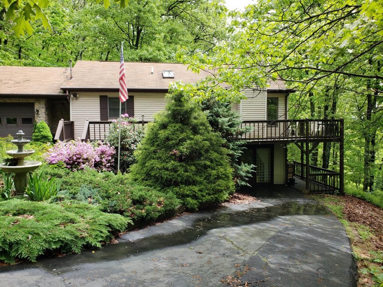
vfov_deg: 53.1
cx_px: 192
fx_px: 288
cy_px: 144
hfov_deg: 67.3
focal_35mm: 26
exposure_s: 1/189
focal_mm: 4.3
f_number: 2.4
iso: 50
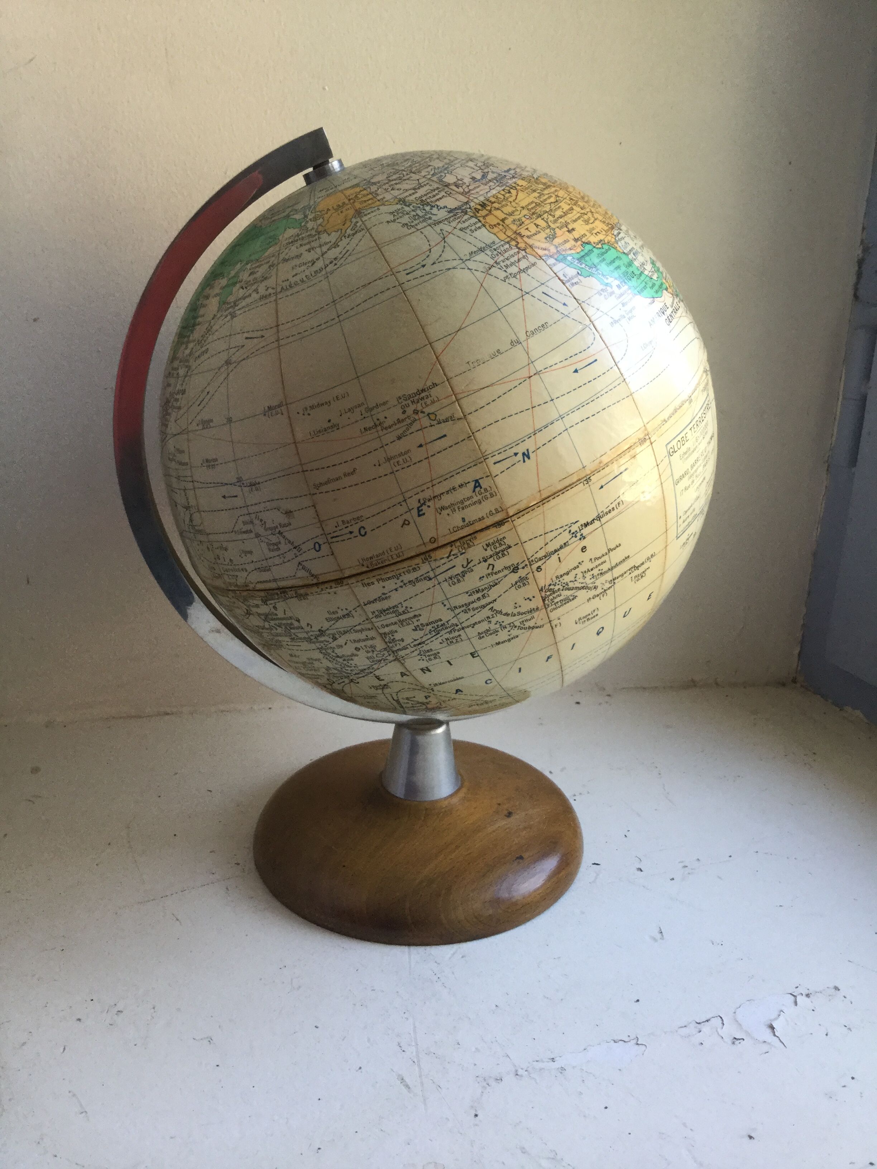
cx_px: 438
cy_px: 584
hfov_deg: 45.4
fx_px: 1047
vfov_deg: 58.4
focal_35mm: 31
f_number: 2.4
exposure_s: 1/33
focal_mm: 3.3
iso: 40
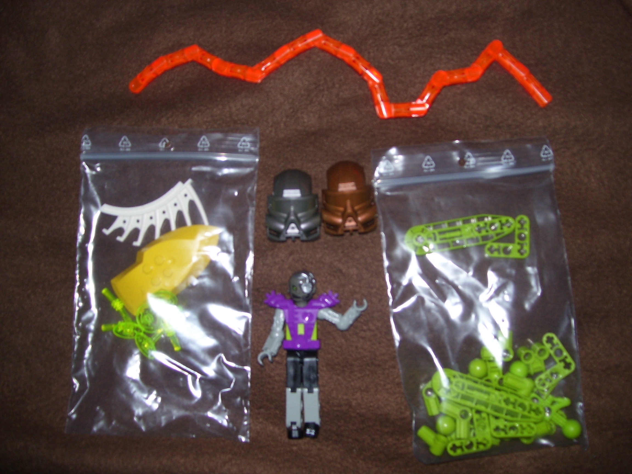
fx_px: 657
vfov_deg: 39.7
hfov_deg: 51.4
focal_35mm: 36
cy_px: 237
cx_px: 316
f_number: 2.7
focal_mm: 6
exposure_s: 1/60
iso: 80
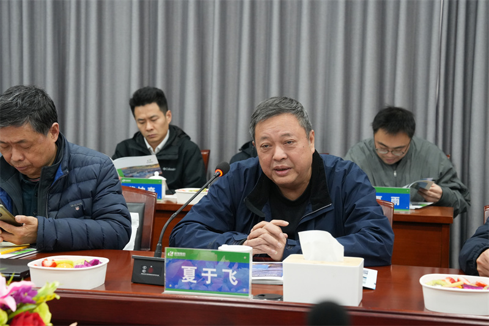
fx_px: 951
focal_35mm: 70
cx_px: 244
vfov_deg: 19.4
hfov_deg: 28.8
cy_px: 163
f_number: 6.3
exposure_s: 1/80
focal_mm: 70
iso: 5000
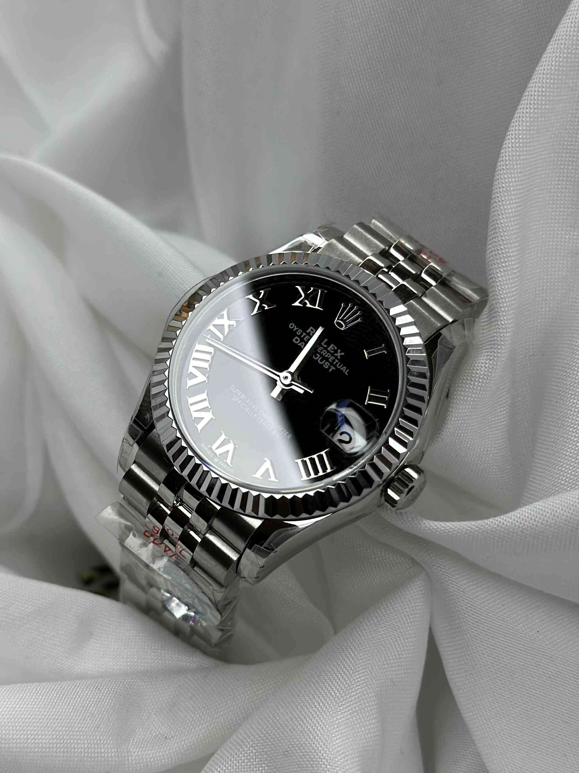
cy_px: 386
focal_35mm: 48
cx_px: 290
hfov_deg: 30.3
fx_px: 1071
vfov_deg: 39.7
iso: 80
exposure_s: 1/1133
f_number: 1.78
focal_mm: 6.86
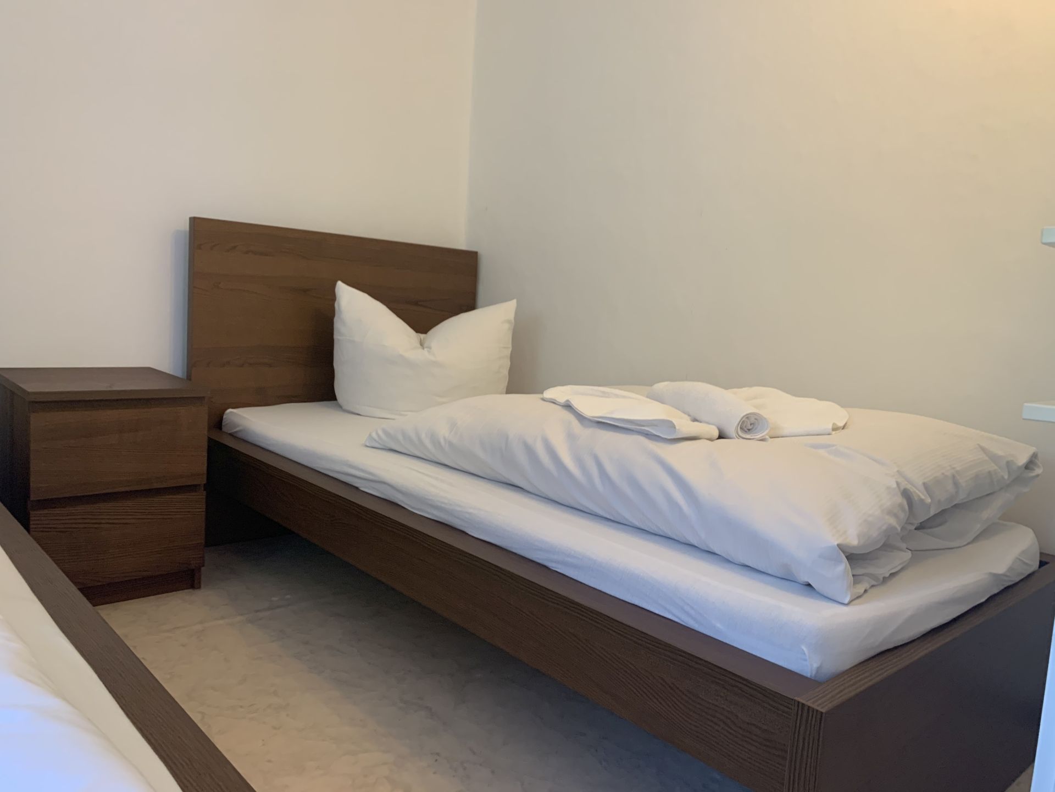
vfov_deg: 53.1
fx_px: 792
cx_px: 528
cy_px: 396
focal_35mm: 26
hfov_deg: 67.3
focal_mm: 4.25
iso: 160
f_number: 1.8
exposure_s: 1/50
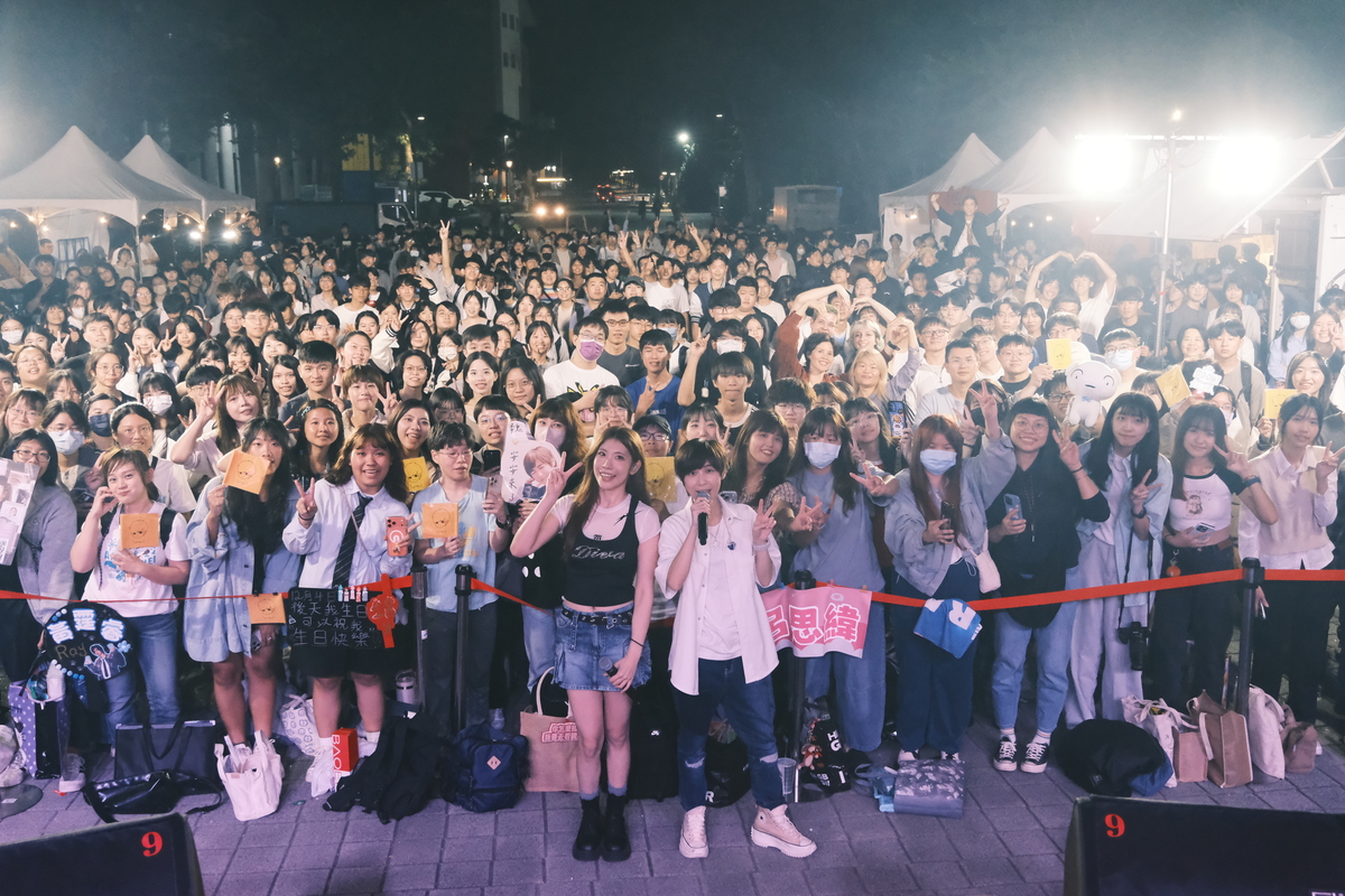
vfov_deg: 40.0
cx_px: 672
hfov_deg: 57.2
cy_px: 448
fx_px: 1233
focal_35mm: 33
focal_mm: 22.3
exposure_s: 1/160
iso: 5000
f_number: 4
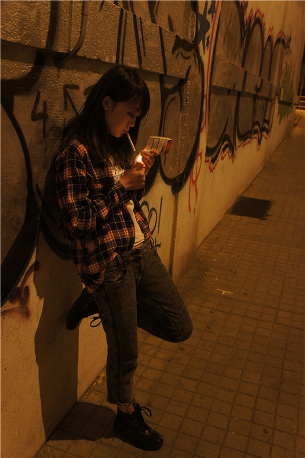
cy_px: 229
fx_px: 439
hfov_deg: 38.3
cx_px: 152
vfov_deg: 55.1
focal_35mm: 34
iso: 2000
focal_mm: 23
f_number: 4
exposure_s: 1/40
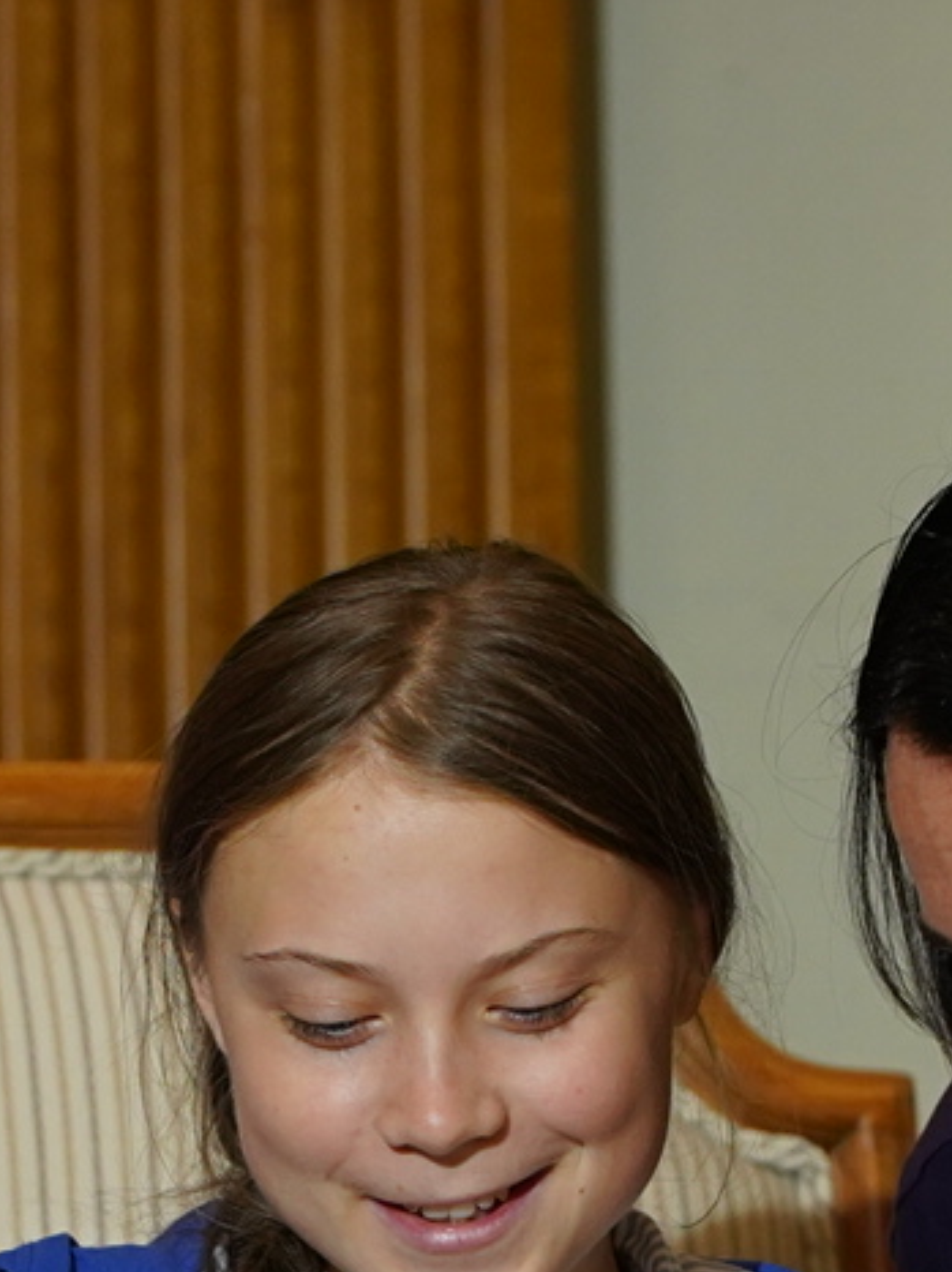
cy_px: 1054
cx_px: 461
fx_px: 11892
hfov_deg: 4.6
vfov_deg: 6.1
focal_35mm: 324
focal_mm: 65
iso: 1000
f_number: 2.8
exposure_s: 1/160
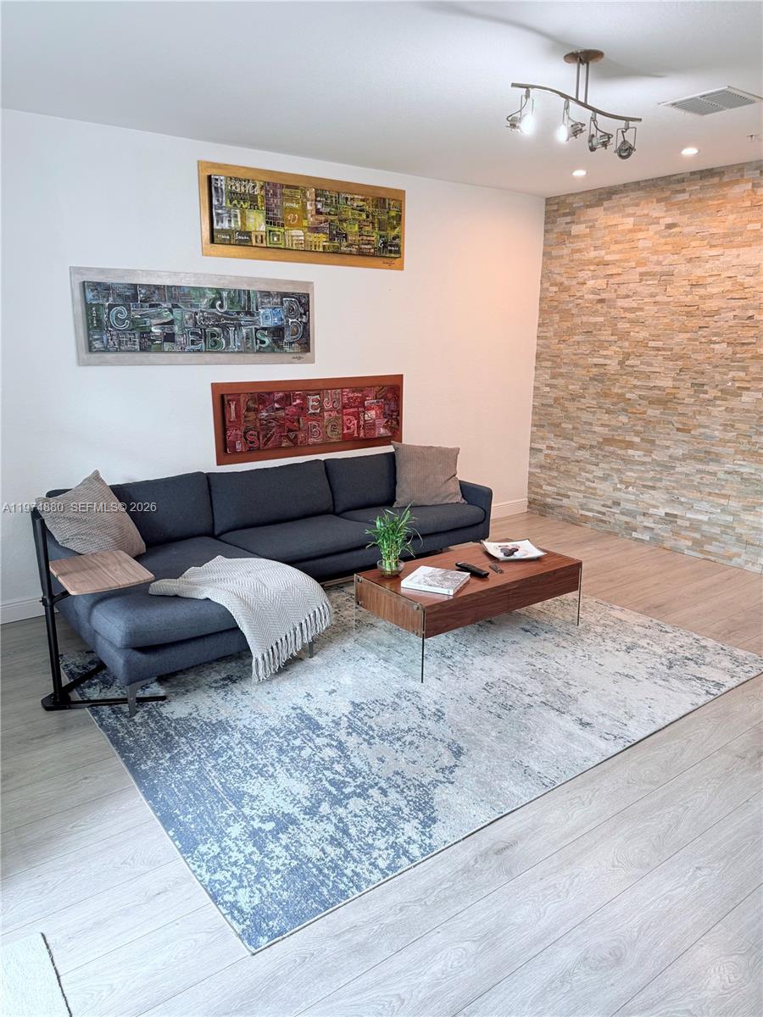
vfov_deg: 71.6
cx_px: 382
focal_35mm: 24
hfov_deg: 56.8
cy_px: 508
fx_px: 705
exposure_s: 1/60
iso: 100
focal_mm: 6.76
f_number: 1.78
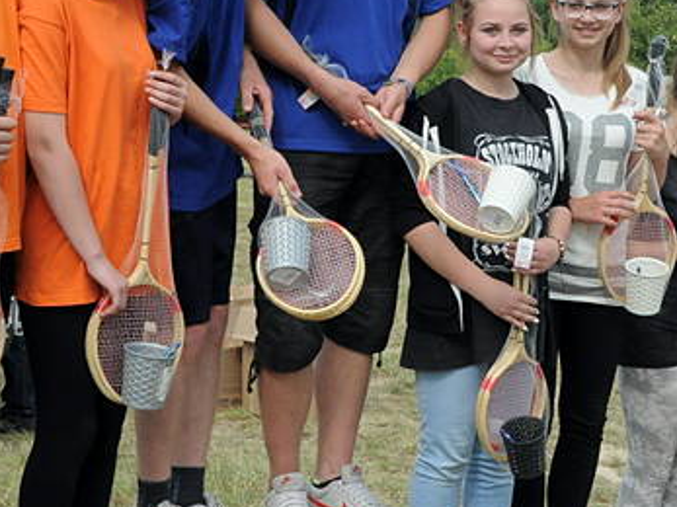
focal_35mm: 88
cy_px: 227
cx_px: 449
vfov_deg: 16.7
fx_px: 1724
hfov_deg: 22.1
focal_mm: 25
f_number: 11
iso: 800
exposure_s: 1/500
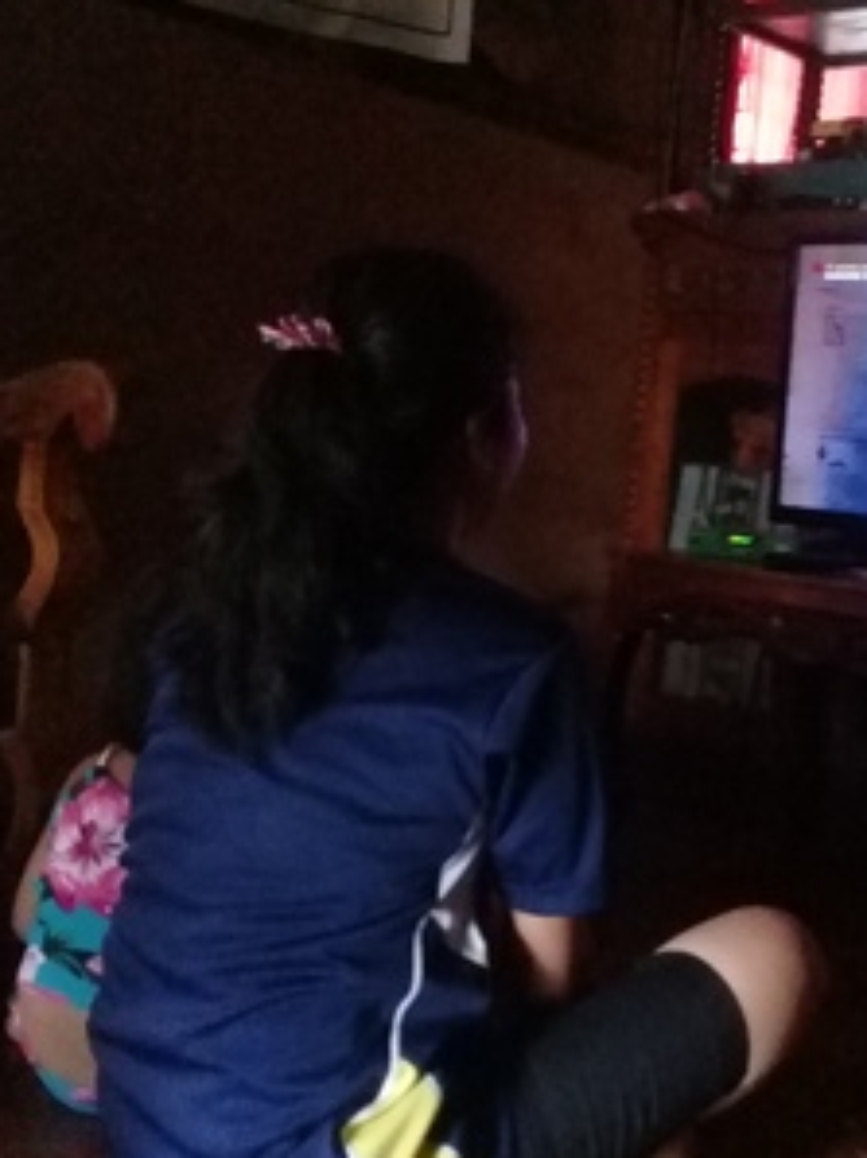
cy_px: 630
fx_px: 1672
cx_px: 653
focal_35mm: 50
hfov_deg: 28.6
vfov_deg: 38.2
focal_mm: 3.3
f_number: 2.2
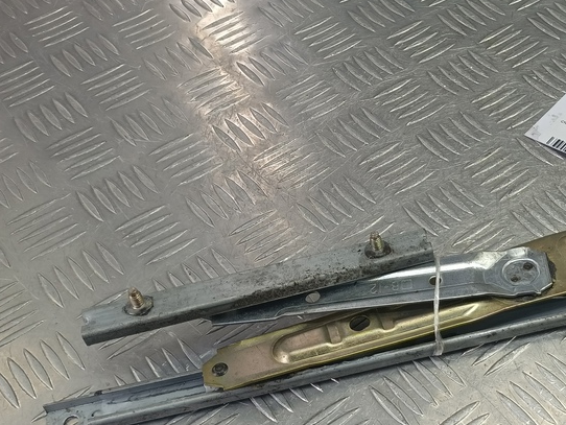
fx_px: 834
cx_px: 524
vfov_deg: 28.5
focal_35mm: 51
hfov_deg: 35.0
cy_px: 254
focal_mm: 4.11
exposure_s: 1/50
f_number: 1.6
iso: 98
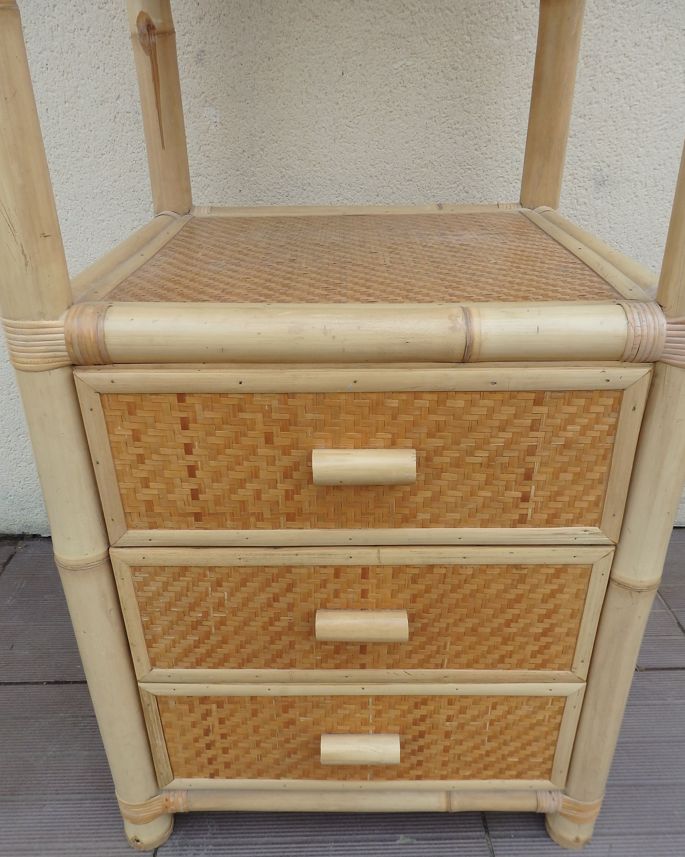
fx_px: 684
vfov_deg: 63.9
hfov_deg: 53.2
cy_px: 468
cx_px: 335
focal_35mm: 27
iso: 125
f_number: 3
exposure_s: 1/250
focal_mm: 4.5
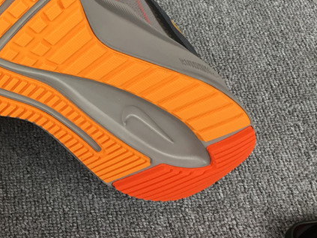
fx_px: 604
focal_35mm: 66
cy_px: 40
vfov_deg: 21.9
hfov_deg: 27.3
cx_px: -16
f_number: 2.4
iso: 25
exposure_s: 1/50
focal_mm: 3.3
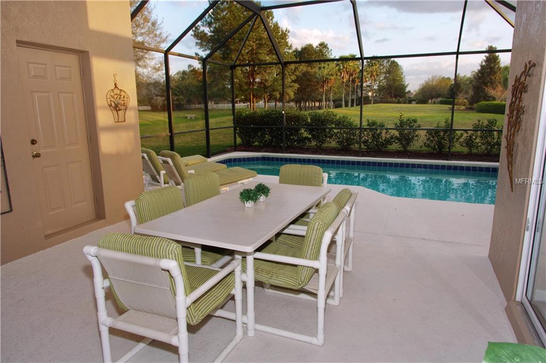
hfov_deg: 78.7
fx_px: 333
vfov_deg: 57.1
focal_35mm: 22
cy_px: 182
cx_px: 273
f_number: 8
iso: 400
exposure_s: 1/60
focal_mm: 15
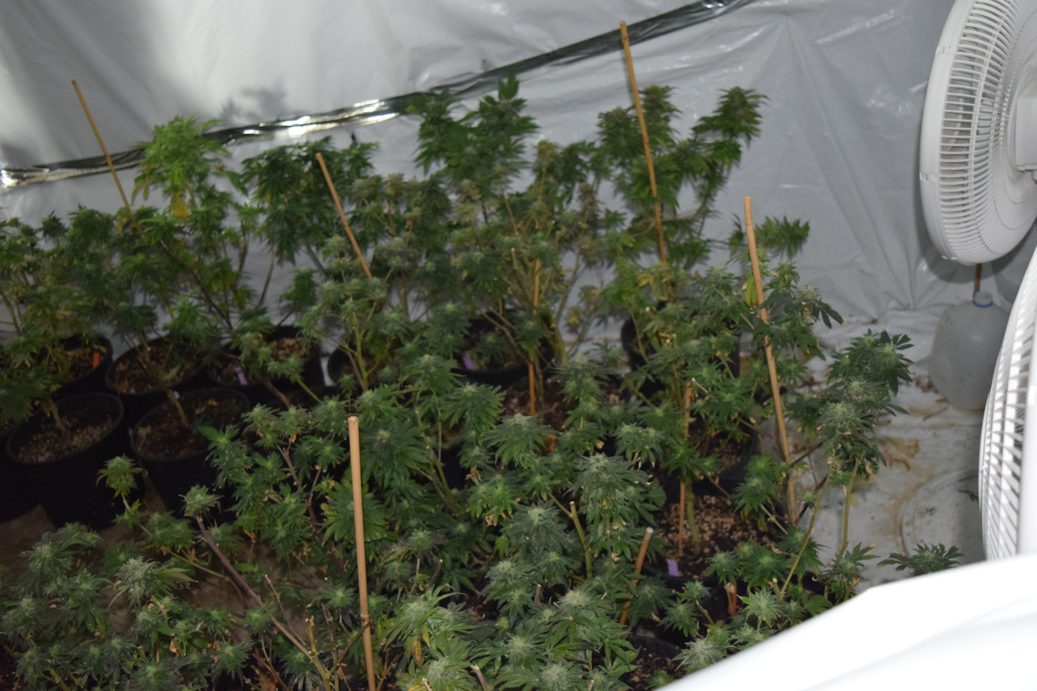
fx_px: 1167
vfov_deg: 33.0
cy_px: 346
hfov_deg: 47.9
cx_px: 518
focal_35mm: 40
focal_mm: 27
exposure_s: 1/60
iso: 2800
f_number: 4
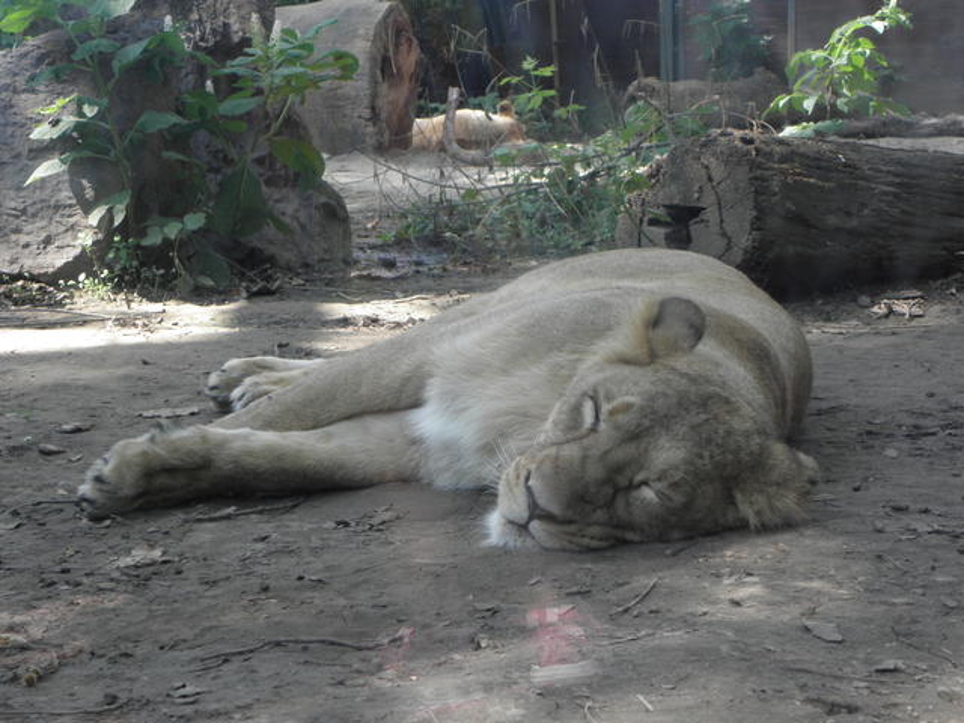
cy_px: 362
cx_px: 482
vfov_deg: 19.1
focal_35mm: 77
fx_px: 2144
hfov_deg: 25.3
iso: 125
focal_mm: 13.82
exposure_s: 1/80
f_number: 3.9
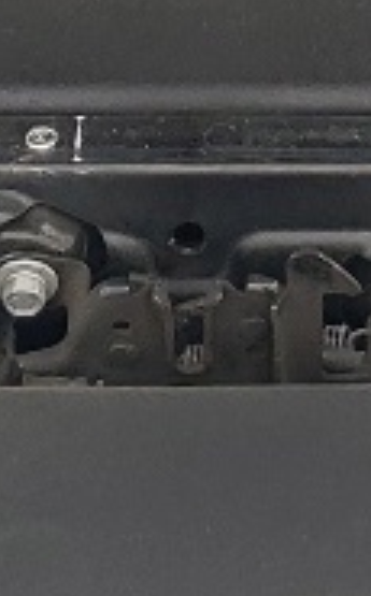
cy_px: -290
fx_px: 3882
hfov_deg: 5.5
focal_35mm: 239
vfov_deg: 8.6
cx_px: 358
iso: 50
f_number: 1.5
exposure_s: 1/588
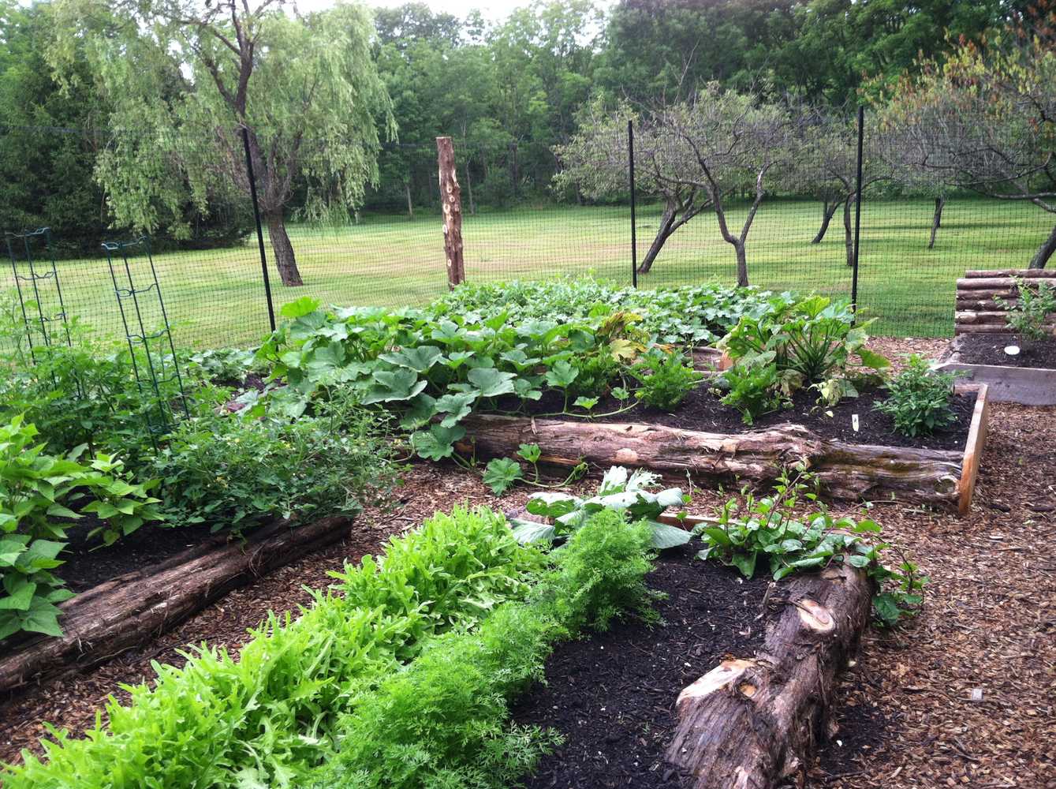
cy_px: 394
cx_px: 528
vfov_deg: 40.6
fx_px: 1066
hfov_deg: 52.7
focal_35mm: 35
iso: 80
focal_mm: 3.85
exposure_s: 1/147
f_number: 2.8
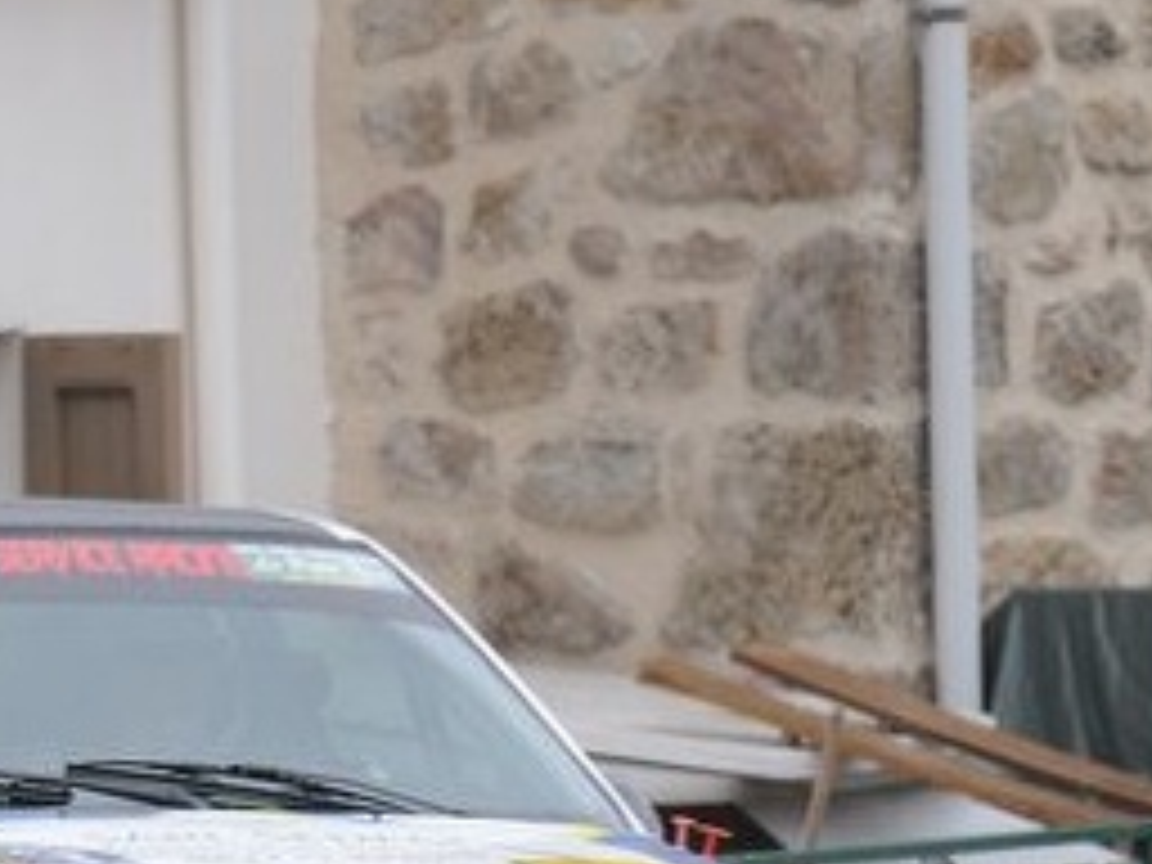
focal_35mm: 869
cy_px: 785
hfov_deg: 2.3
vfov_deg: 1.7
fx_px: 28936
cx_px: -32
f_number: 14
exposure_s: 1/800
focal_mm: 195
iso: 500
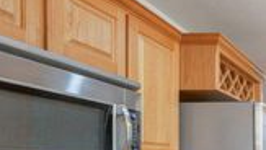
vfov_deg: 24.3
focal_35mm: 45
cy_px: 177
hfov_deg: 31.3
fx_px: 318
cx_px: 369
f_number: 9
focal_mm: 14
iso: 640
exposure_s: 1/25
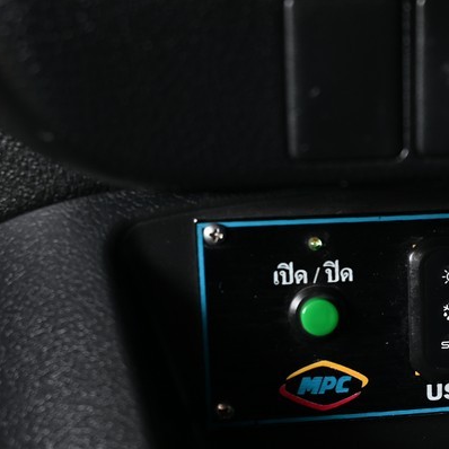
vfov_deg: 17.1
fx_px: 1482
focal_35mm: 101
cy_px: 332
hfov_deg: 16.3
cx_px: 591
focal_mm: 43
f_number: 5.6
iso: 200
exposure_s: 1/30
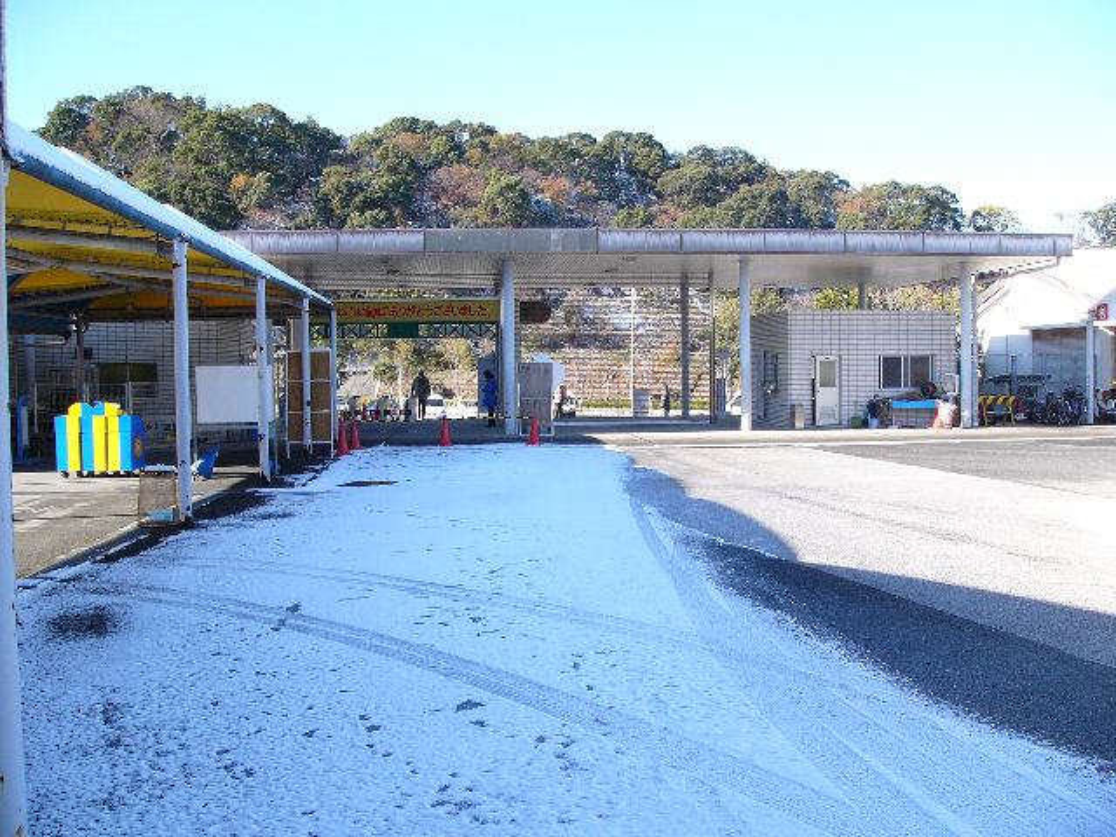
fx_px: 1161
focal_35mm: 36
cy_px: 418
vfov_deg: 39.7
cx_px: 558
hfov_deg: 51.4
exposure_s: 1/500
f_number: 4.6
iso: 100
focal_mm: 6
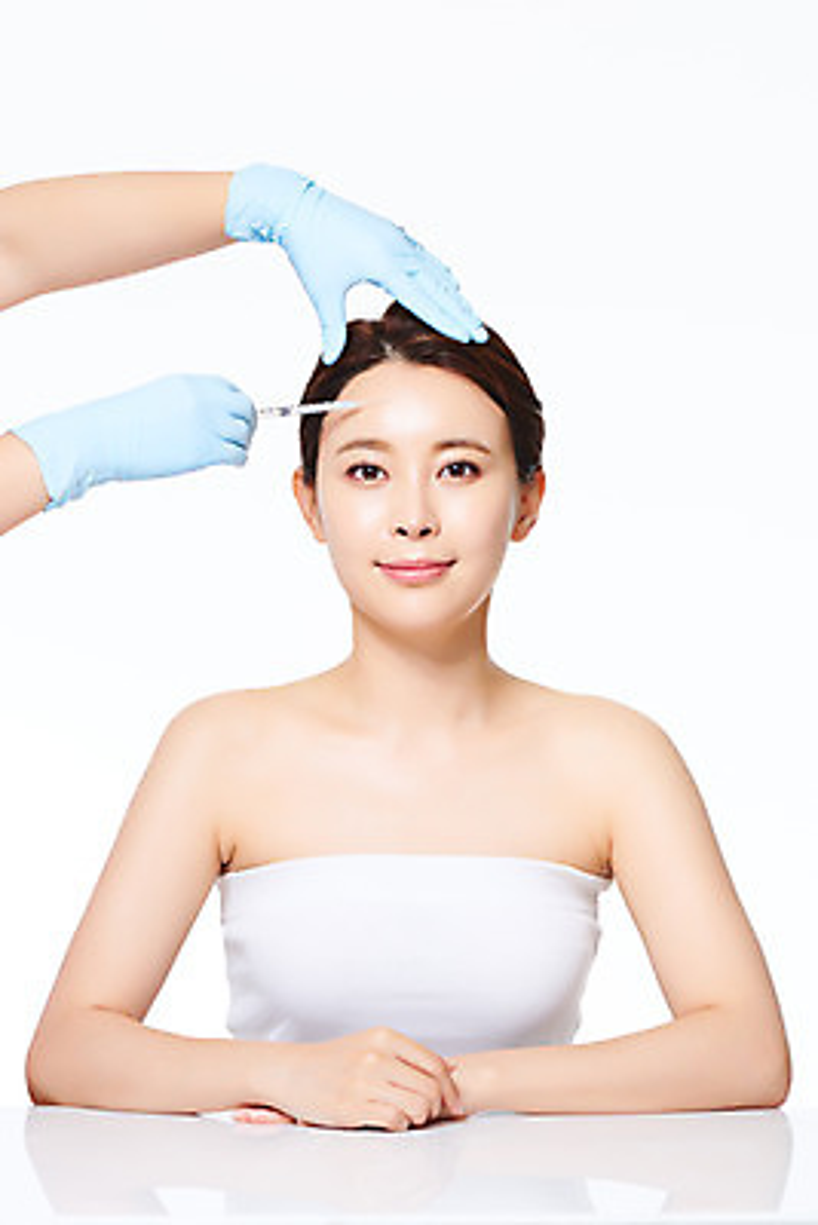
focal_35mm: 105
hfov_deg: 13.1
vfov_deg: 19.4
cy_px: 612
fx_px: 3575
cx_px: 409
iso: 64
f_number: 16
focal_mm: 105
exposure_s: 1/125
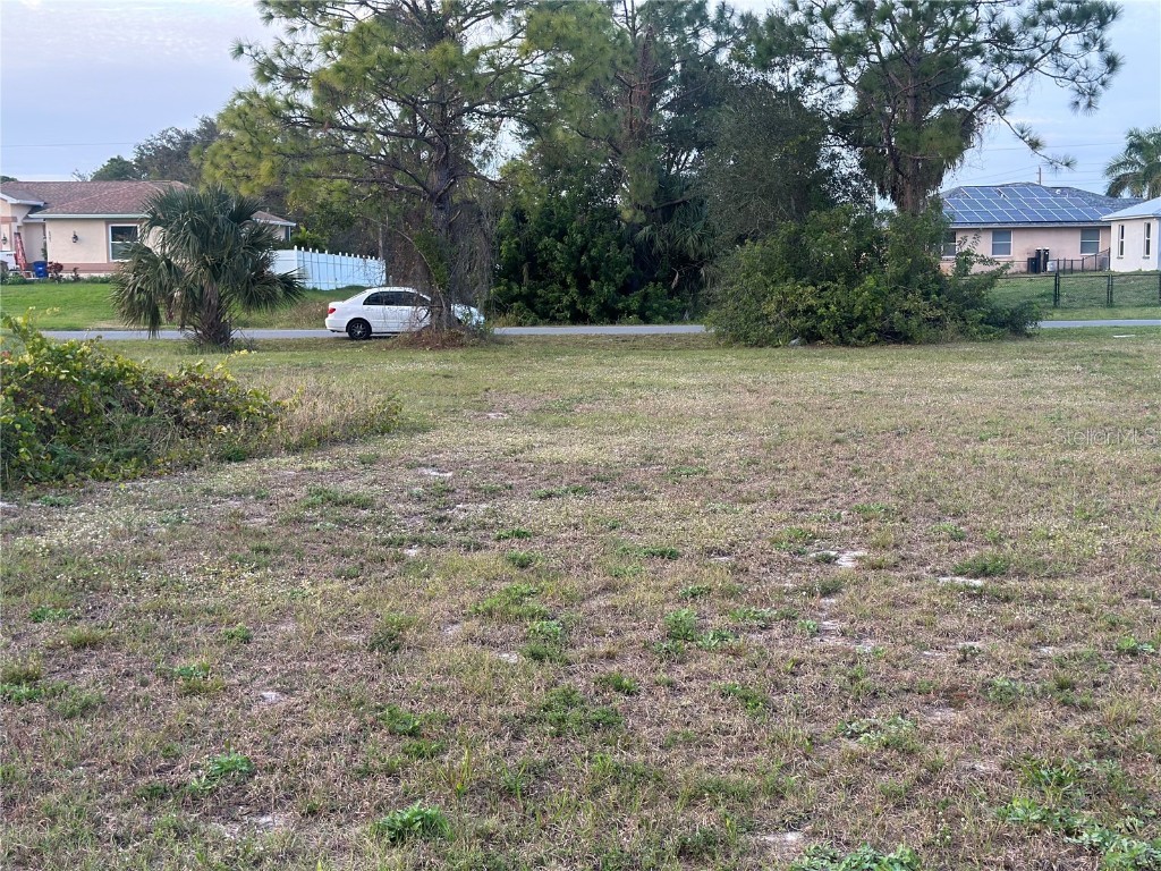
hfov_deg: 39.7
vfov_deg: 30.3
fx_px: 1610
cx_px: 580
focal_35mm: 48
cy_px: 436
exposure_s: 1/100
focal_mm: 6.86
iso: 125
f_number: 1.78
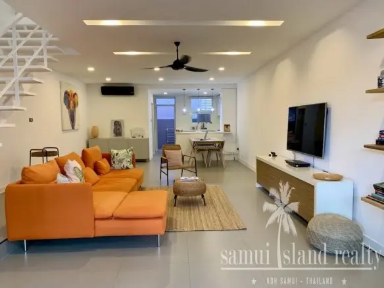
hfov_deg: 67.3
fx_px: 288
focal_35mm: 26
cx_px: 192
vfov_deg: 53.1
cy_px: 144
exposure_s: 1/83
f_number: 1.8
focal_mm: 4.25
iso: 100
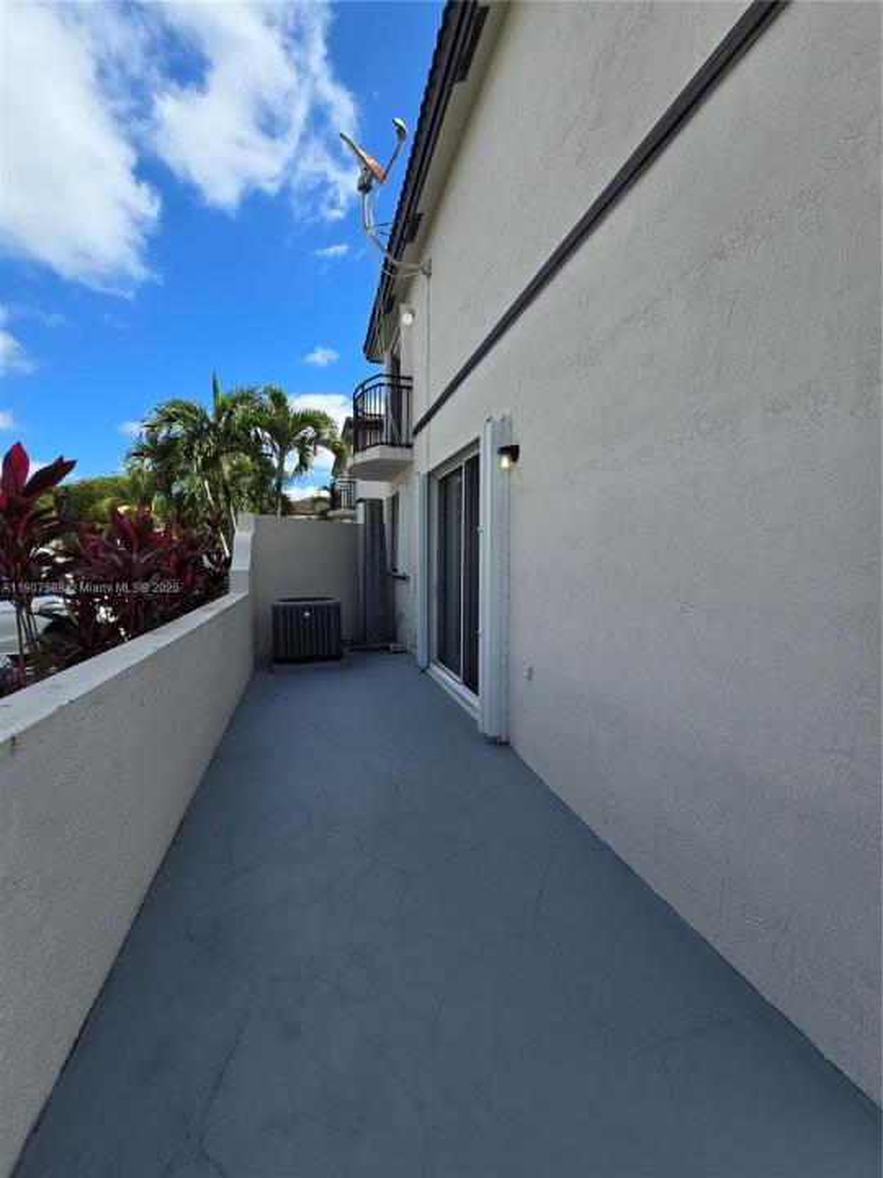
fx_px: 442
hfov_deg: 89.9
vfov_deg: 106.2
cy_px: 589
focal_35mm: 13
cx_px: 442
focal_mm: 2.2
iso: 50
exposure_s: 1/2000
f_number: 2.2
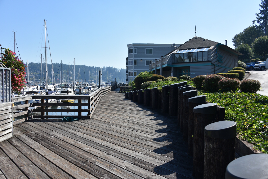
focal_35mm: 28
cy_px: 90
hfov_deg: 65.5
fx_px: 208
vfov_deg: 46.4
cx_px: 134
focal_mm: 28
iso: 100
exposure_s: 1/250
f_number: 8
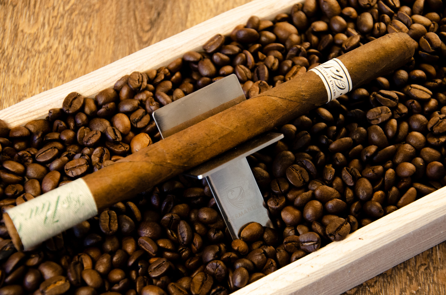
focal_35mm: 105
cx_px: 223
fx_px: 1298
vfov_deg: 13.0
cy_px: 148
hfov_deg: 19.5
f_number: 5.3
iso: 800
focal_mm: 70
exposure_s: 1/20
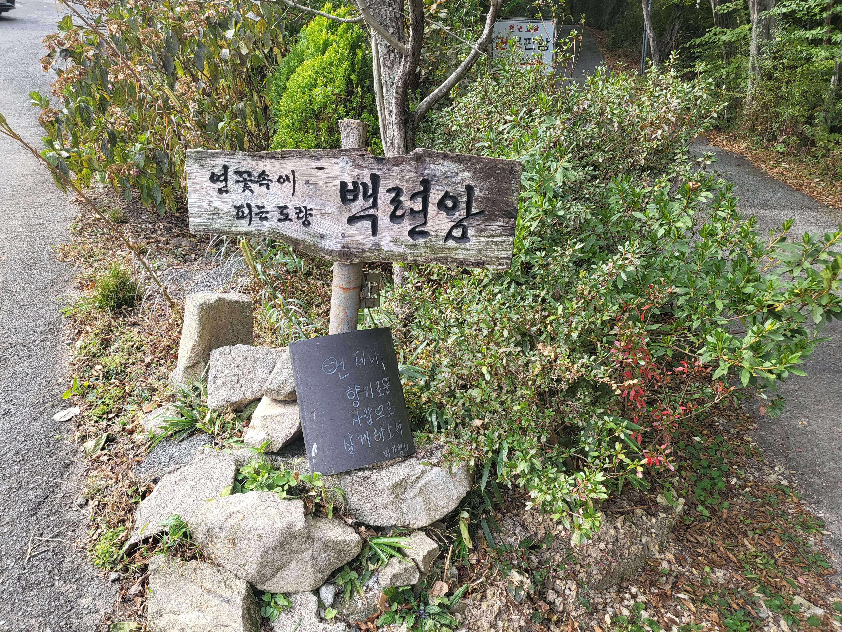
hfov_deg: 67.3
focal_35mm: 26
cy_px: 316
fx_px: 632
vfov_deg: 53.1
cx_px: 421
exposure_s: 1/360
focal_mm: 4.25
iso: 50
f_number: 1.8
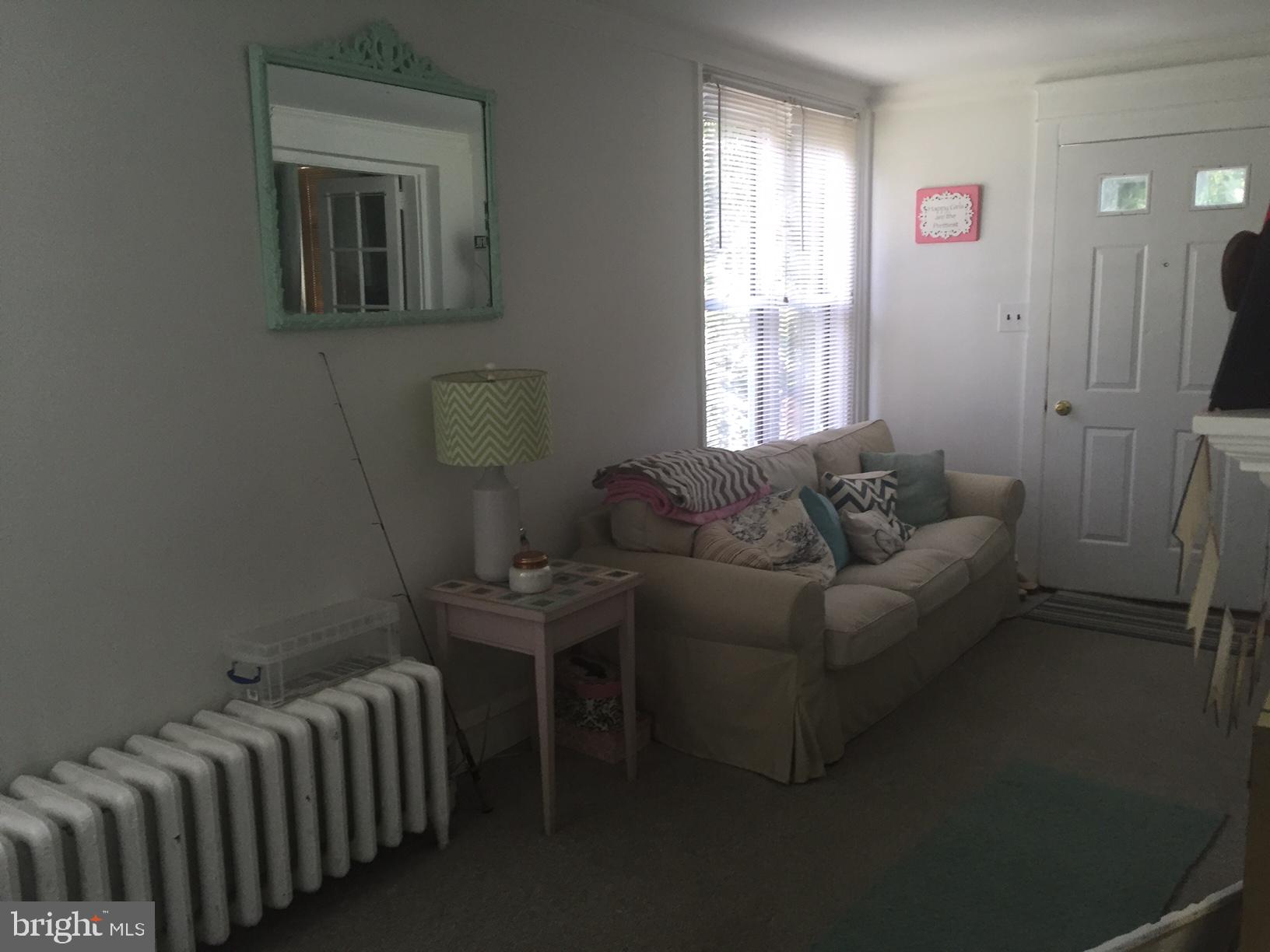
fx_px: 1064
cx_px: 635
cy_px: 476
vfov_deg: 48.2
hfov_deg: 61.7
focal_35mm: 29
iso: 50
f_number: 2.2
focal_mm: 4.15
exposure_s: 1/30
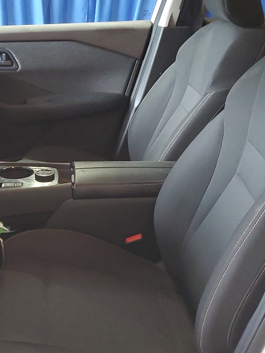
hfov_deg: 26.6
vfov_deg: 36.1
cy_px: 199
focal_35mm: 53
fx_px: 541
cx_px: 24
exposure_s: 1/60.2
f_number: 1.5
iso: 245
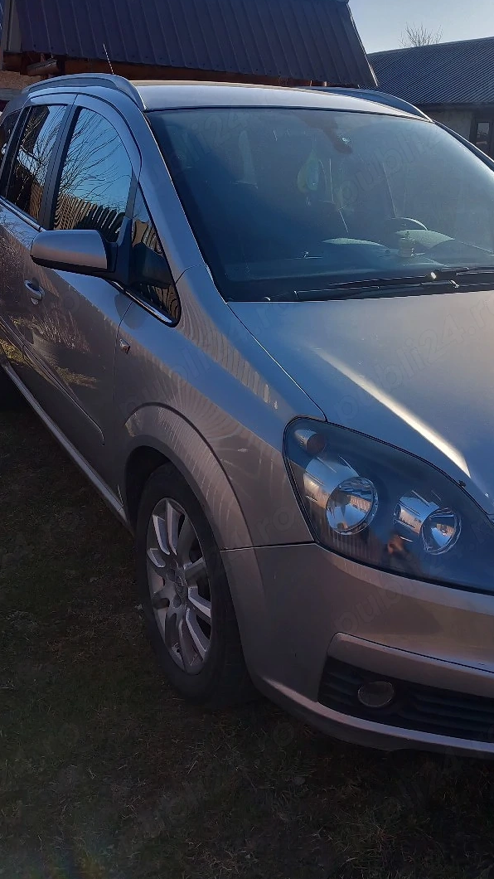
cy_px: 389
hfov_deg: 32.0
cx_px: 261
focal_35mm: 37
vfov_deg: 53.9
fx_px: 862
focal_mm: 4
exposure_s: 1/213
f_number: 1.8
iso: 20
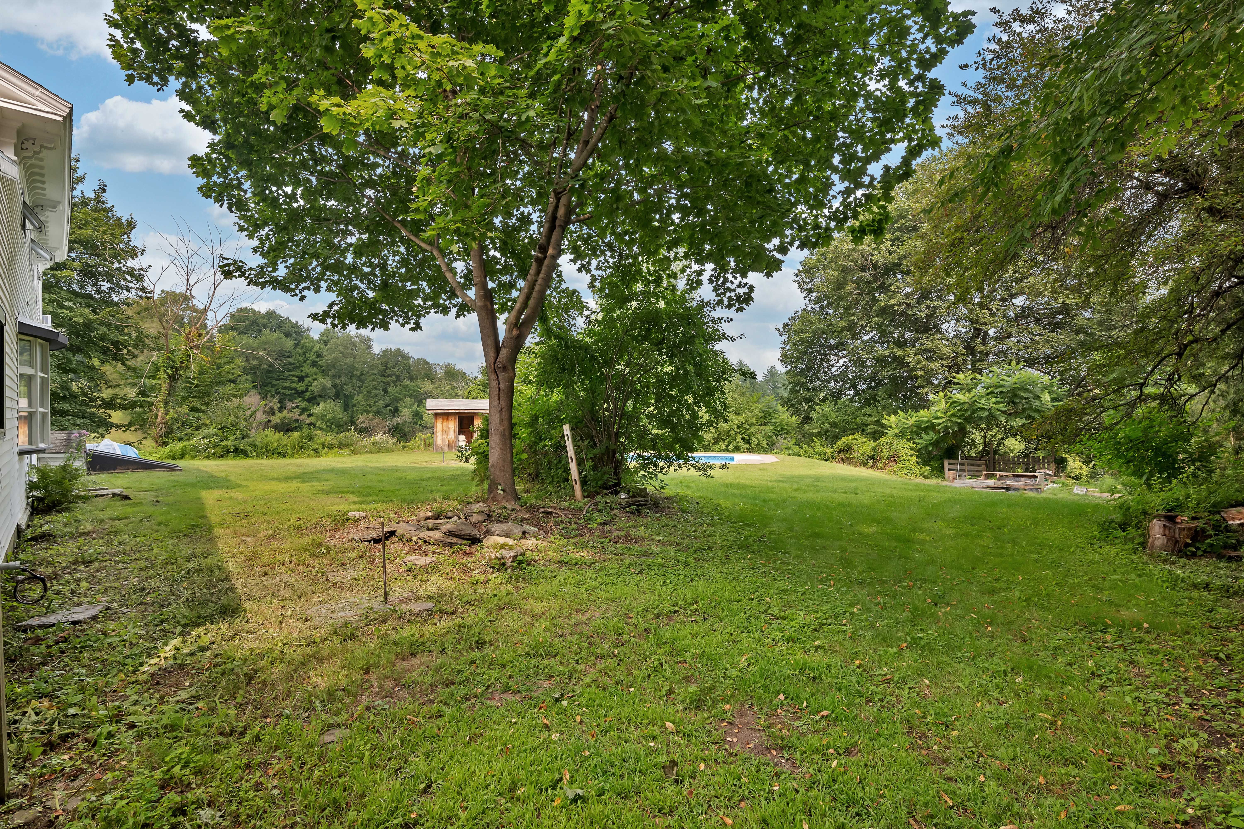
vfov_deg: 70.4
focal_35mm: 17
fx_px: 587
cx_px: 622
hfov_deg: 93.3
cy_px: 414
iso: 640
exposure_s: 1/100
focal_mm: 17
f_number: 9
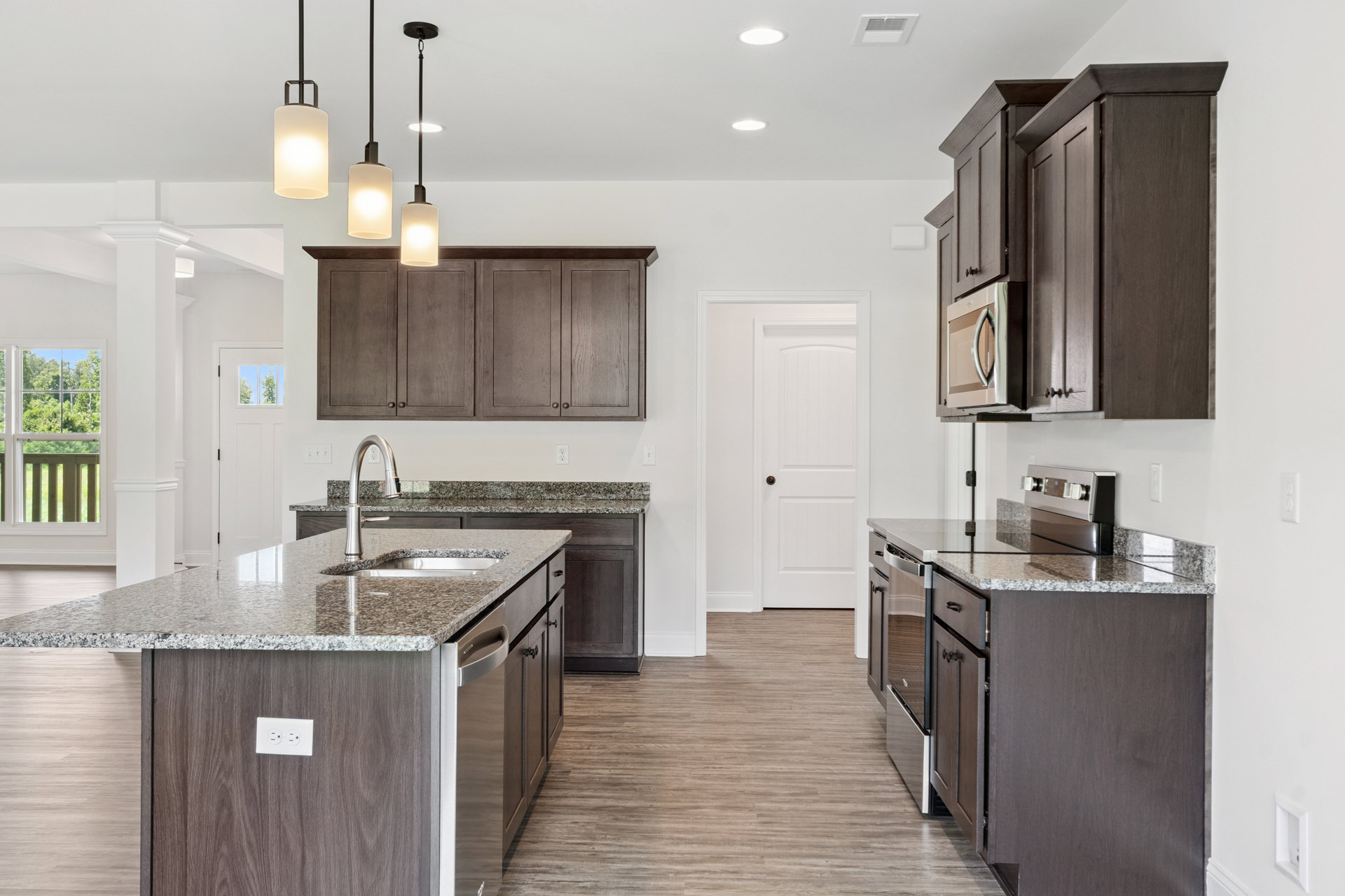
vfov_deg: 43.6
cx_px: 672
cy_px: 448
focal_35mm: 30
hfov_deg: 61.9
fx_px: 1121
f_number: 9
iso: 250
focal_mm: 20
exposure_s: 1/15
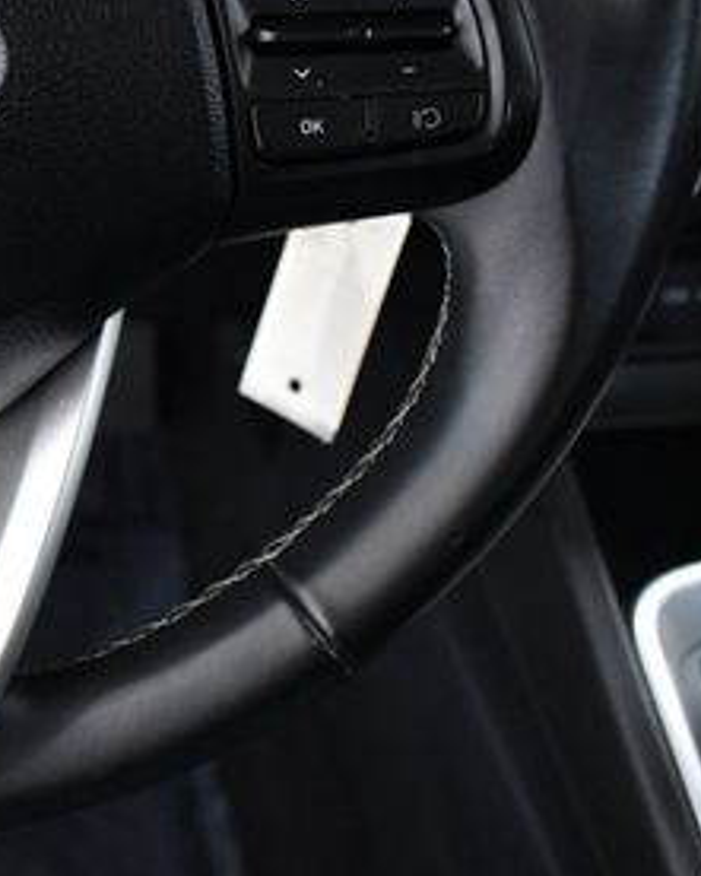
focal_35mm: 74
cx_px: -146
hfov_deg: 19.5
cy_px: 289
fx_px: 1918
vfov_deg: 25.6
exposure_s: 1/100
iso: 2500
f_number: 5
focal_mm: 23
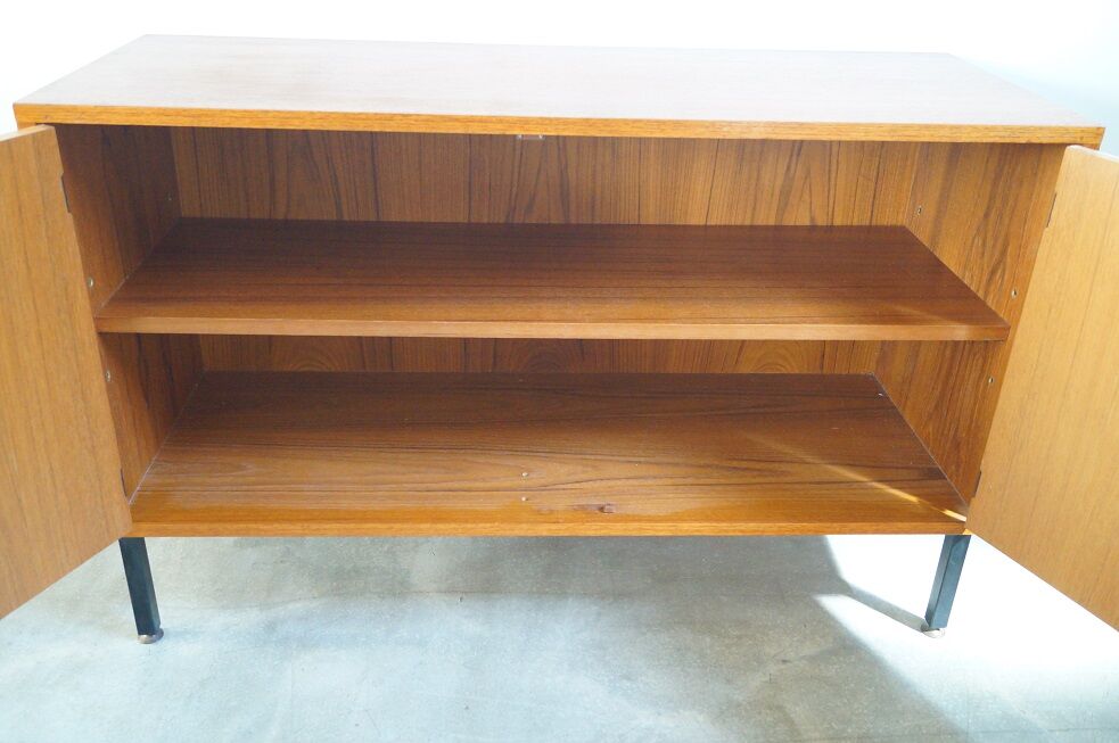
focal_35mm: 33
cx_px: 560
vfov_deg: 39.9
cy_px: 372
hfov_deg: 57.3
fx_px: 1025
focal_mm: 22
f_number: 4
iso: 2500
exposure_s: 1/60
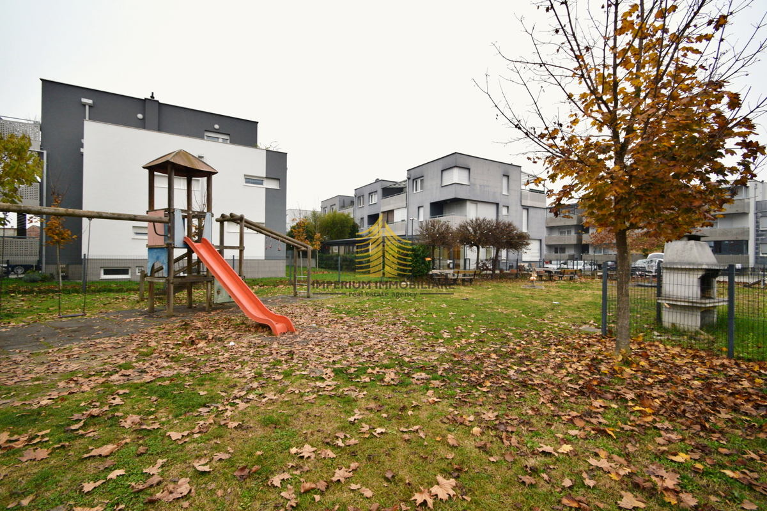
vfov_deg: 77.3
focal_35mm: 15
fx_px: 320
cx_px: 384
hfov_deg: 100.4
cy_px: 256
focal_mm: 10
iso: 400
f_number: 5.6
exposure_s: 1/125
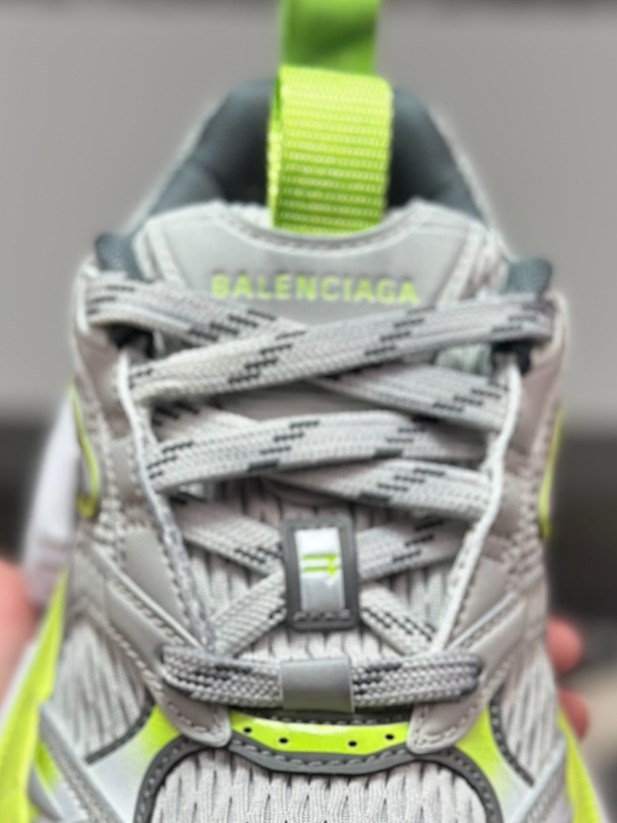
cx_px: 331
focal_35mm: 90
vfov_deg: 21.6
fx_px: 2139
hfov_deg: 16.4
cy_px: 626
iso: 80
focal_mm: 6.86
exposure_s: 1/816
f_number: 1.78
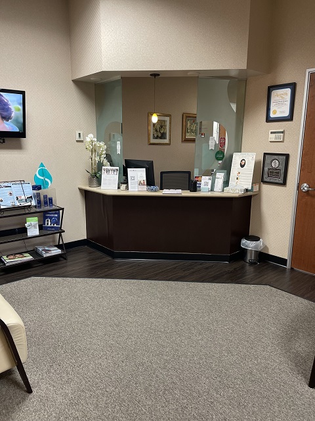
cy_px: 210
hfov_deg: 53.1
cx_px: 158
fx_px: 315
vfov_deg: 67.3
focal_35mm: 26
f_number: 1.6
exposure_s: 1/60
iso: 200
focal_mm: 5.1
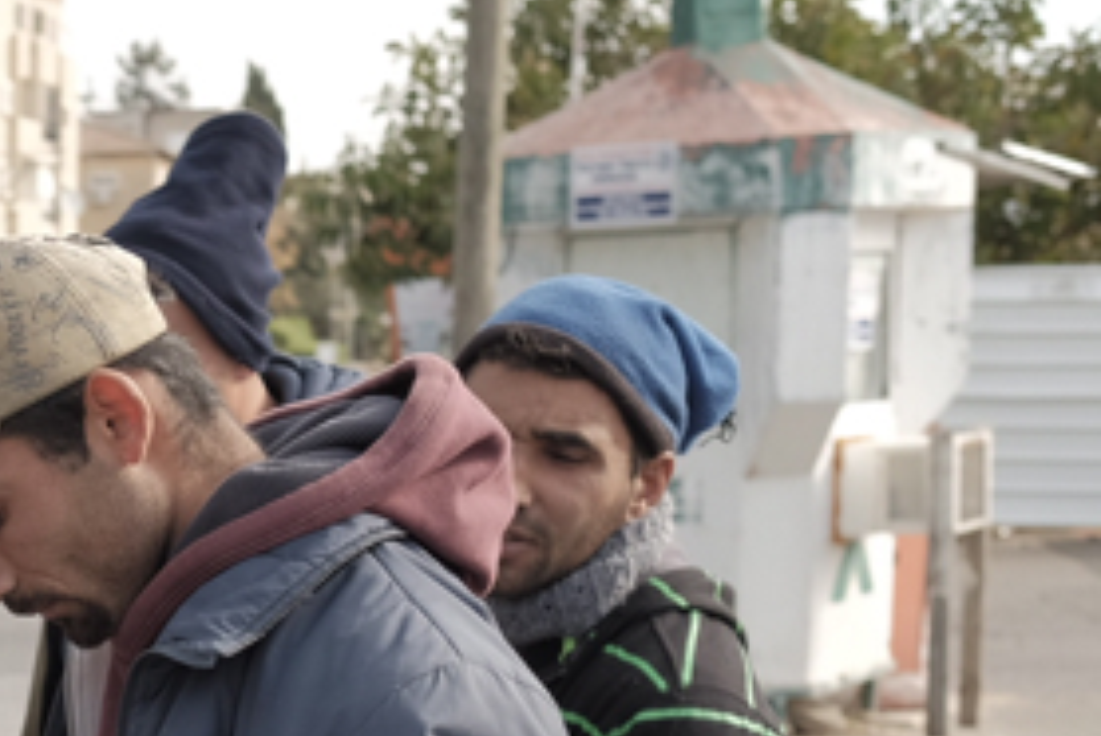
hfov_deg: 20.5
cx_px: -325
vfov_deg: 14.5
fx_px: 2786
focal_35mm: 91
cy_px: 948
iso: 200
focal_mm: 23
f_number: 3.6
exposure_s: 1/500
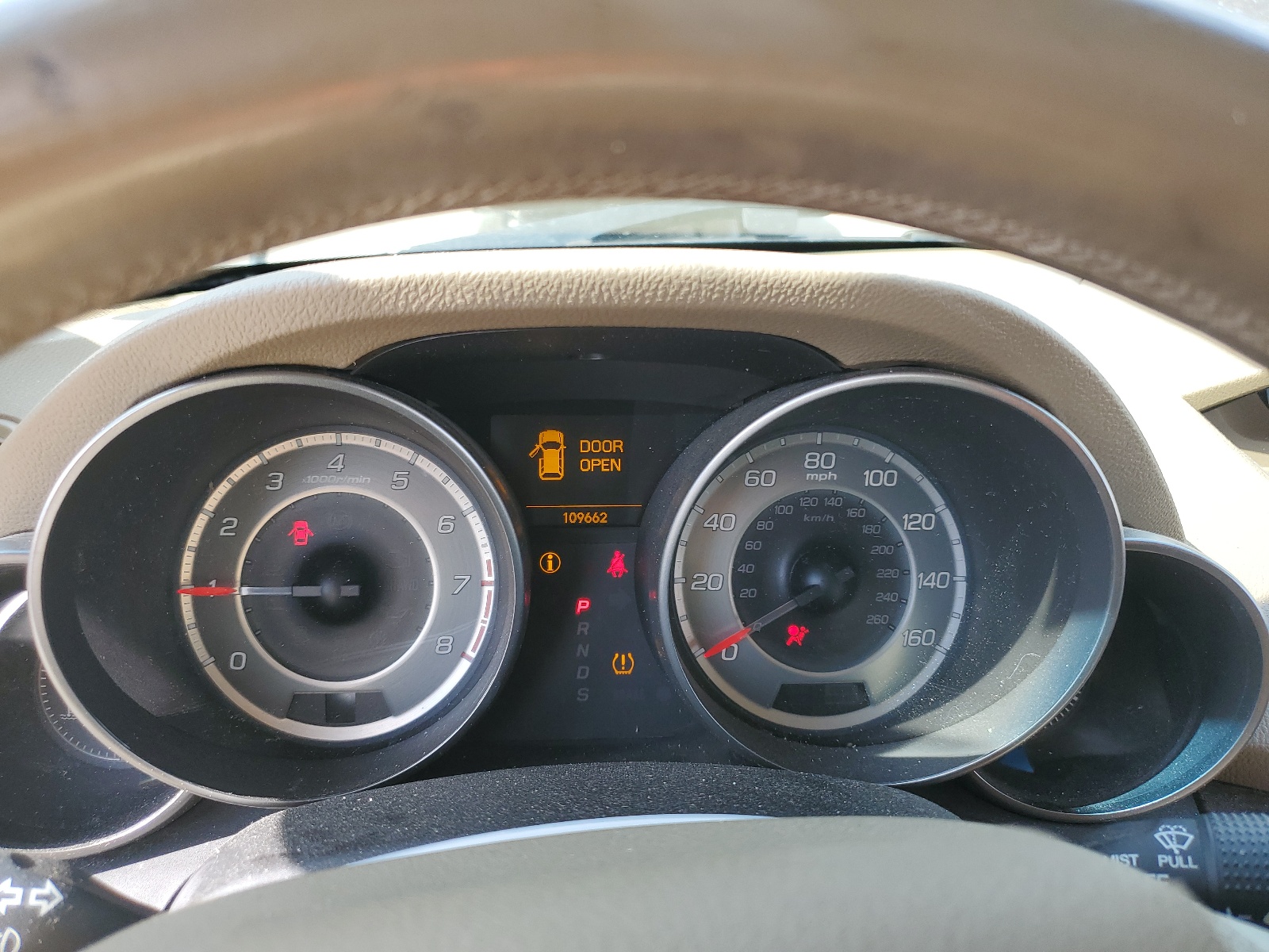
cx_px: 634
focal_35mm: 26
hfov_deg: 67.3
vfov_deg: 53.1
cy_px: 476
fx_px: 953
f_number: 1.5
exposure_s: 1/303
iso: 50
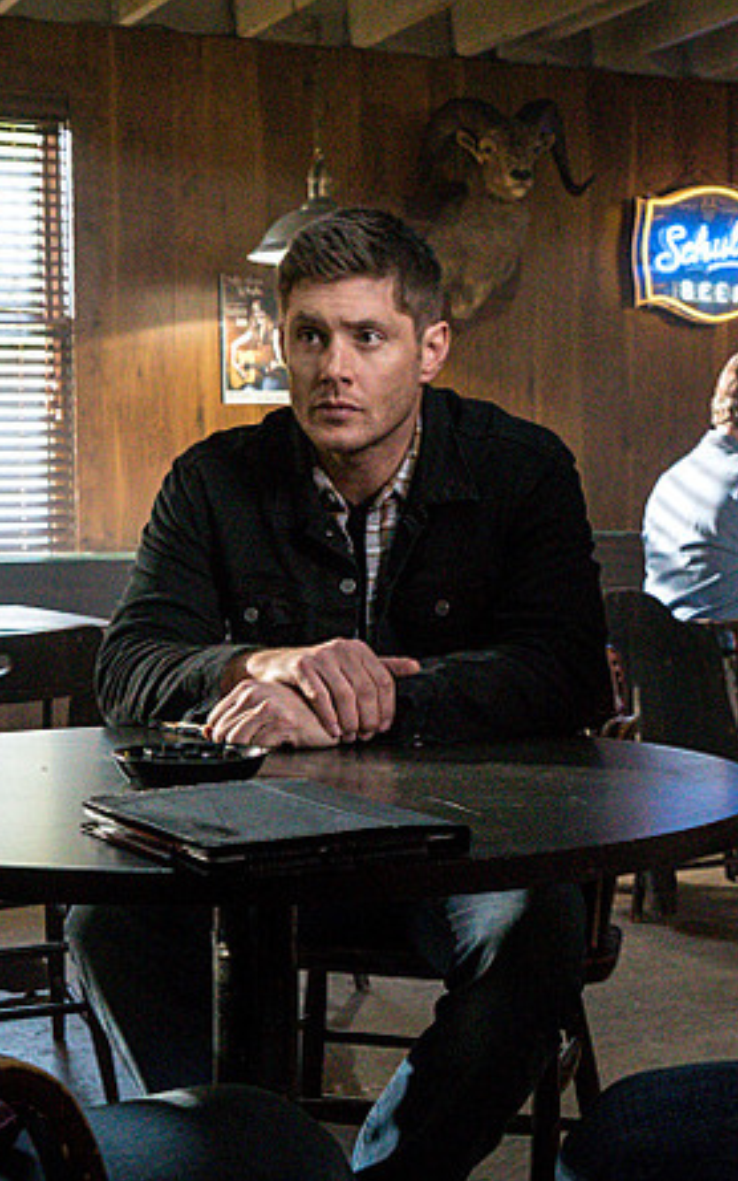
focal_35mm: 59
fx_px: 1899
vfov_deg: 34.5
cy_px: 621
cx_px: 358
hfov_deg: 22.0
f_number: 7.1
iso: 12800
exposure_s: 1/125
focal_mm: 33
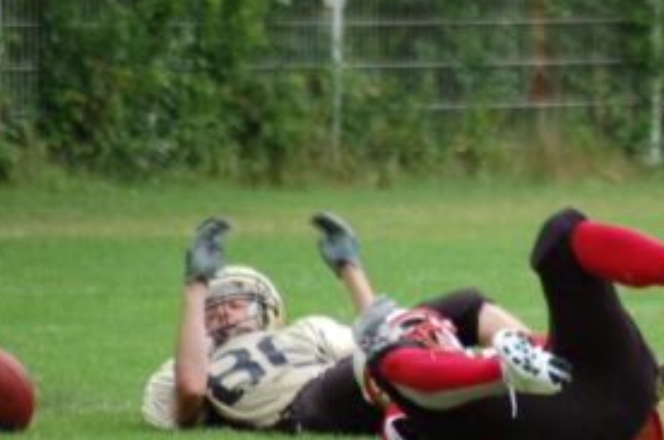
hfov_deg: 2.8
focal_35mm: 738
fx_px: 13588
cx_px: 511
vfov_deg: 1.9
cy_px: 262
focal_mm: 300
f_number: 5.6
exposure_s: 1/500
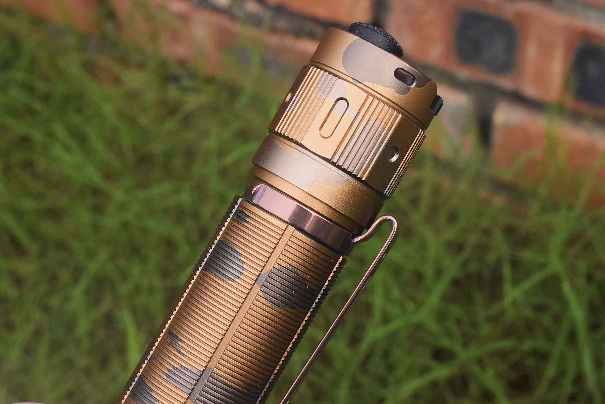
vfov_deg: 16.6
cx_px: 302
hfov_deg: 24.6
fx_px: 1386
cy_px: 202
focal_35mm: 82
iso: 3200
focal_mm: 55
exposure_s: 1/800
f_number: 14
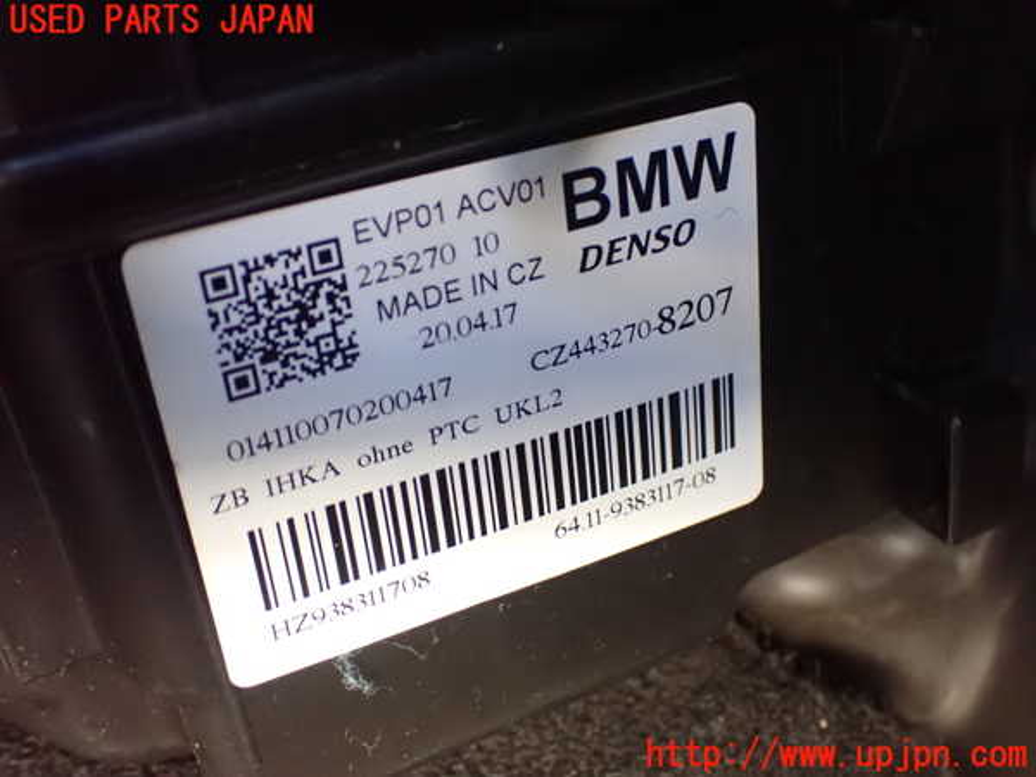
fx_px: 1227
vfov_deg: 35.1
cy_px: 388
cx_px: 518
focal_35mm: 41
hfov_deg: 45.8
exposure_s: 1/40
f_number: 2.8
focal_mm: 7.31
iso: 1600
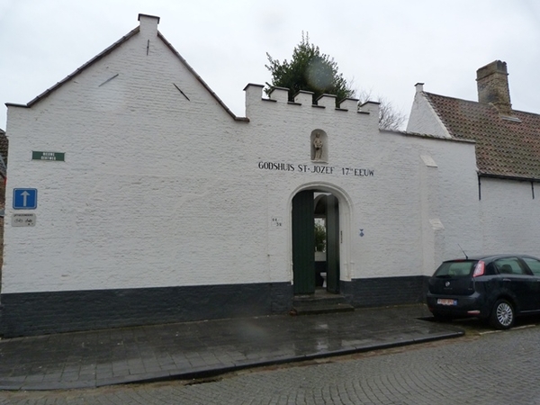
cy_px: 202
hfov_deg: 69.4
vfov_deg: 54.9
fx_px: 390
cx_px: 270
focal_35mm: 25
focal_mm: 4.5
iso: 200
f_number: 2.8
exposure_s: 1/60
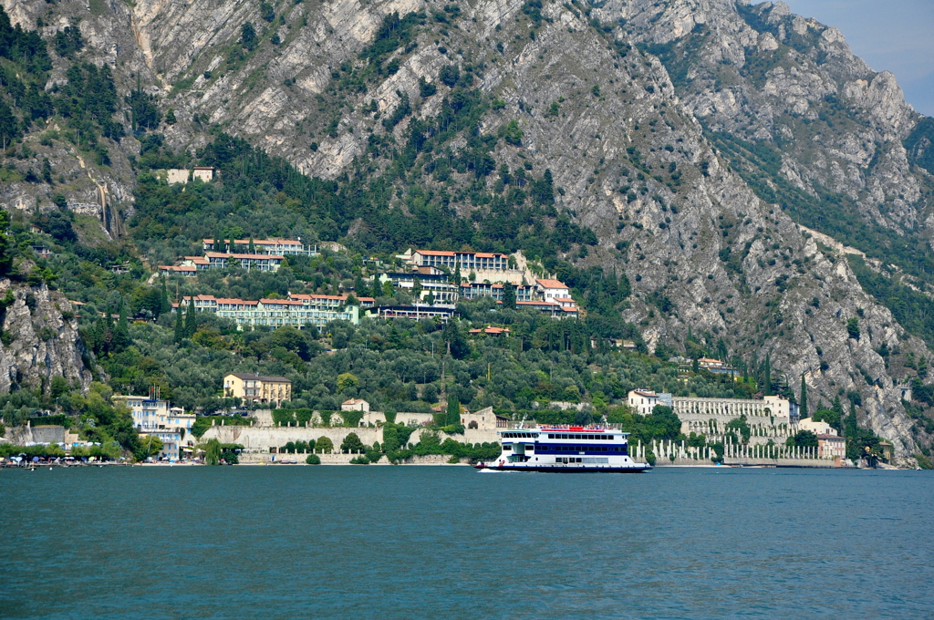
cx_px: 467
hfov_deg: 19.5
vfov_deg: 13.0
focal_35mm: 105
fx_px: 2721
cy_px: 310
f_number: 8
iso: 400
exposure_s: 1/1000
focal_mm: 70
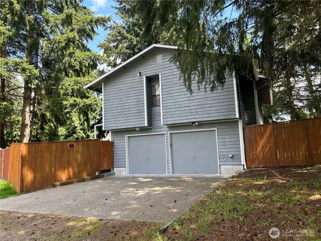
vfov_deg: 53.1
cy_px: 120
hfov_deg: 67.3
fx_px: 241
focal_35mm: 26
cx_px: 160
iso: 50
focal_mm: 5.7
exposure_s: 1/511
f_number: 1.5
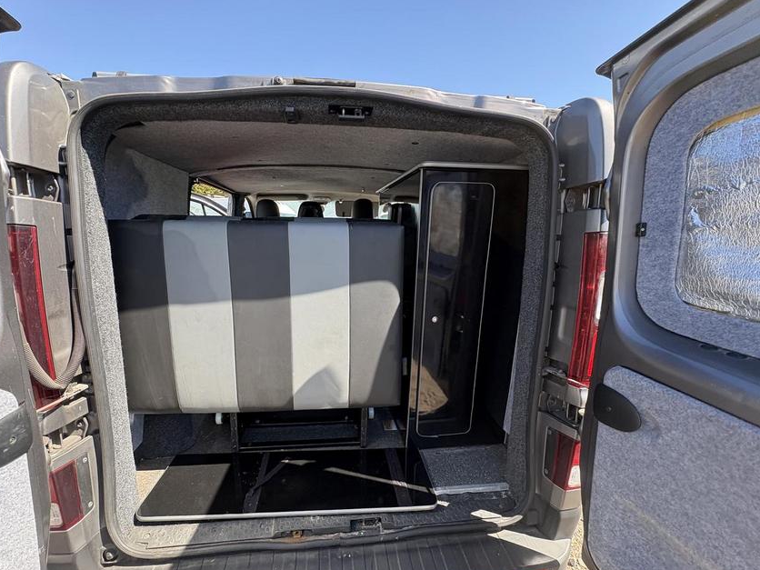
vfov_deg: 81.6
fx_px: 329
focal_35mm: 15
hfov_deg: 98.0
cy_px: 304
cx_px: 354
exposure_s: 1/215
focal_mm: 2.22
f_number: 2.2
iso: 64
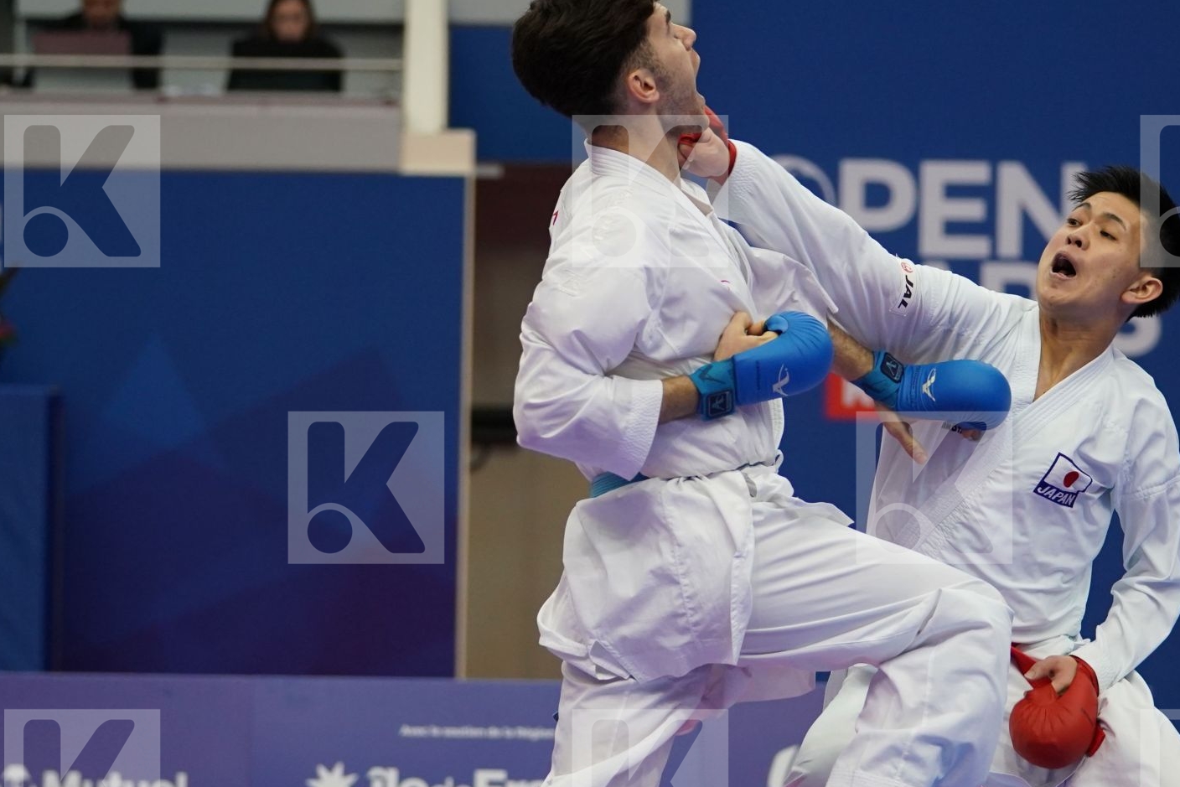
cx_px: 650
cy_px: 488
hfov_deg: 12.1
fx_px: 5572
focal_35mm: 170
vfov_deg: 8.1
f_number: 2.8
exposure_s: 1/1000
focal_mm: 89
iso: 1600
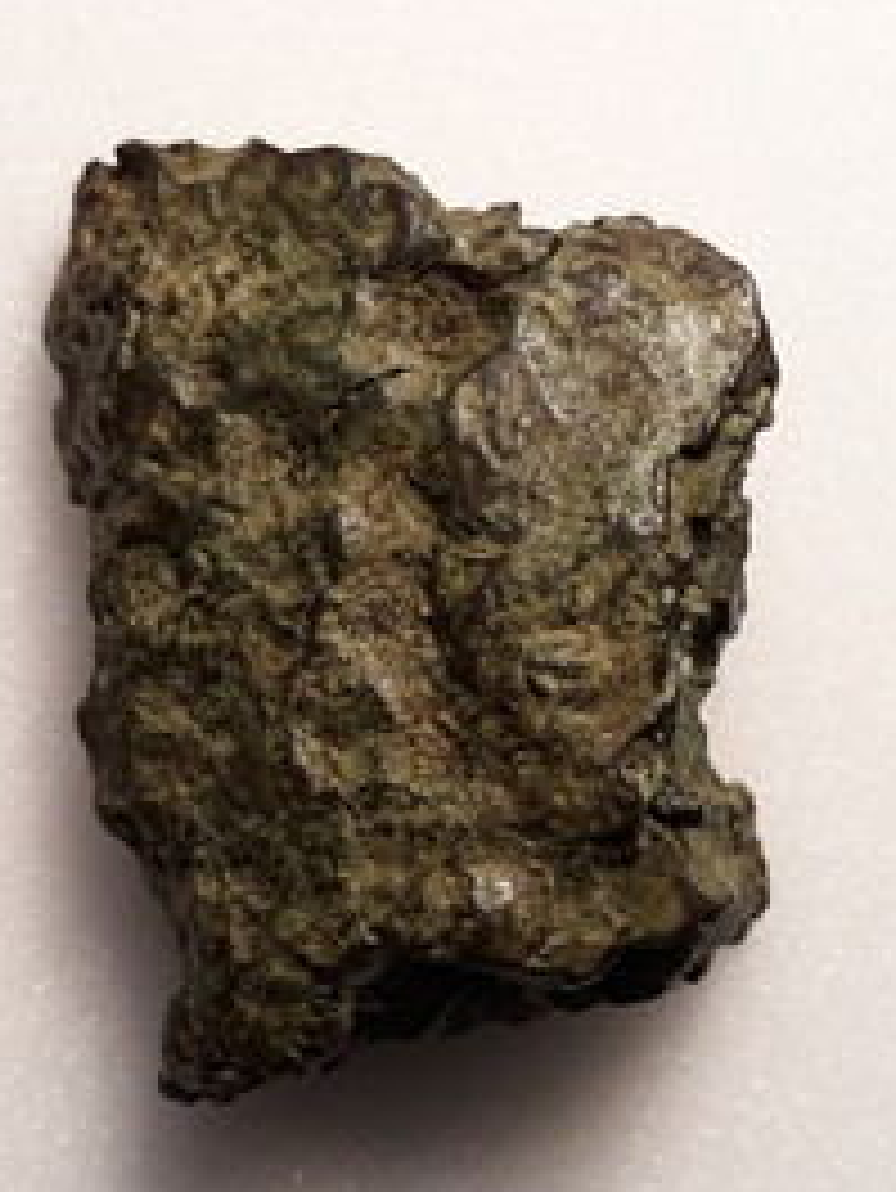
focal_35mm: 38
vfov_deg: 49.0
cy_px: 600
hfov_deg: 37.7
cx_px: 392
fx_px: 1310
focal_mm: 3.71
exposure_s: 1/100
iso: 64
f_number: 1.7
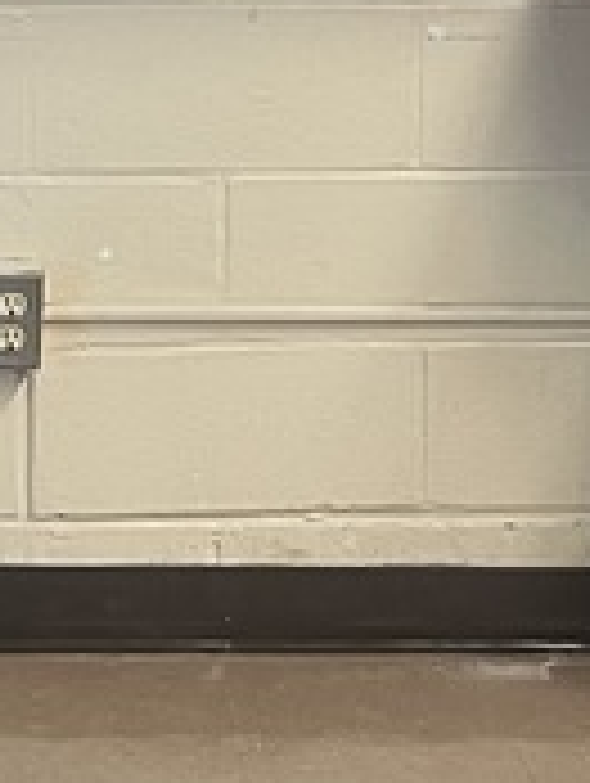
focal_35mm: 153
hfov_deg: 9.7
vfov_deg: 12.6
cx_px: -5
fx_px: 3469
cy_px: -140
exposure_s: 1/60
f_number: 1.5
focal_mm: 5.7
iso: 160
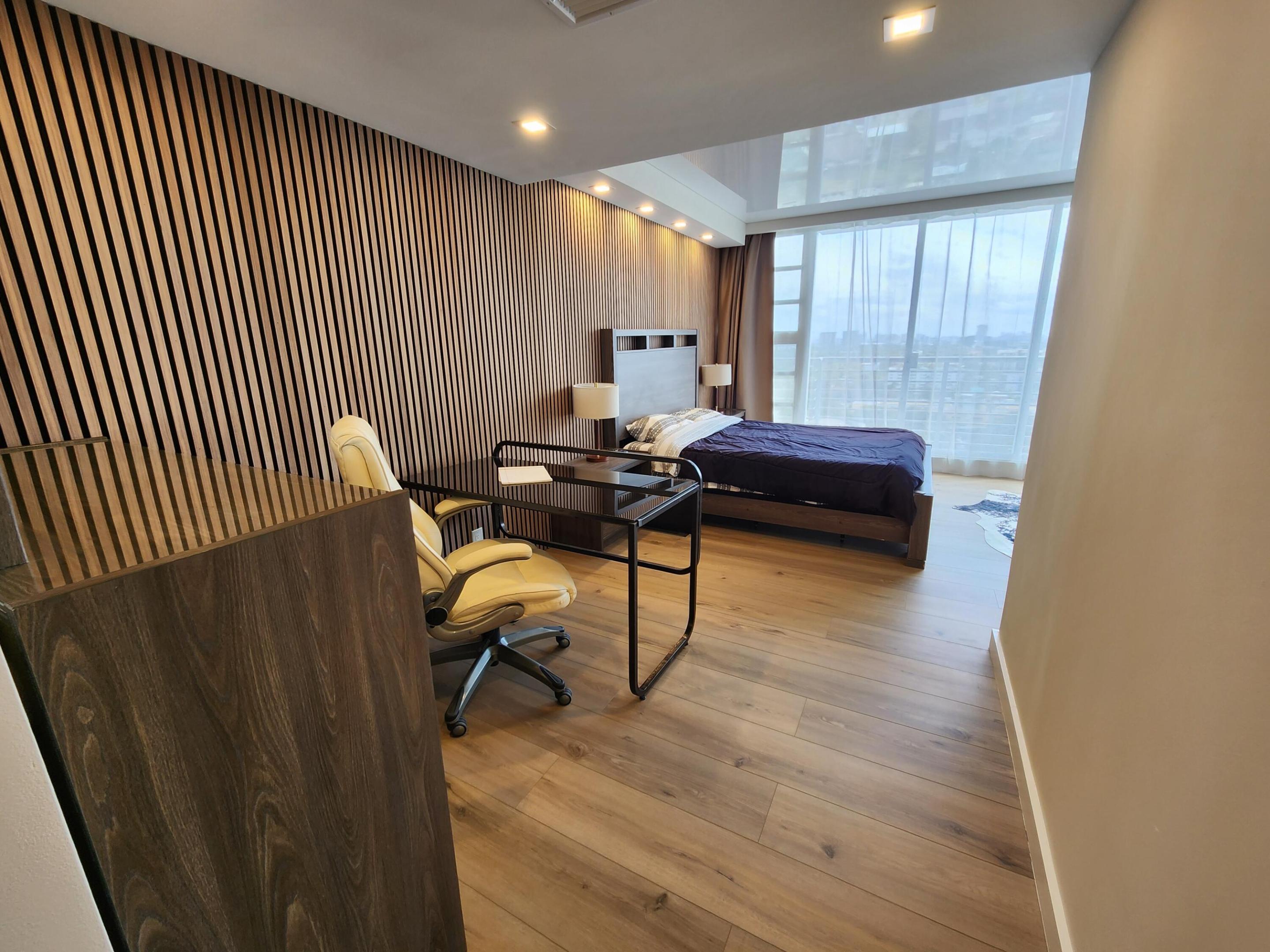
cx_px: 635
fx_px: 477
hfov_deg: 106.2
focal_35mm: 13
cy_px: 476
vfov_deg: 89.9
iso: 50
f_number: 2.2
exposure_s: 1/60
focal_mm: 2.2
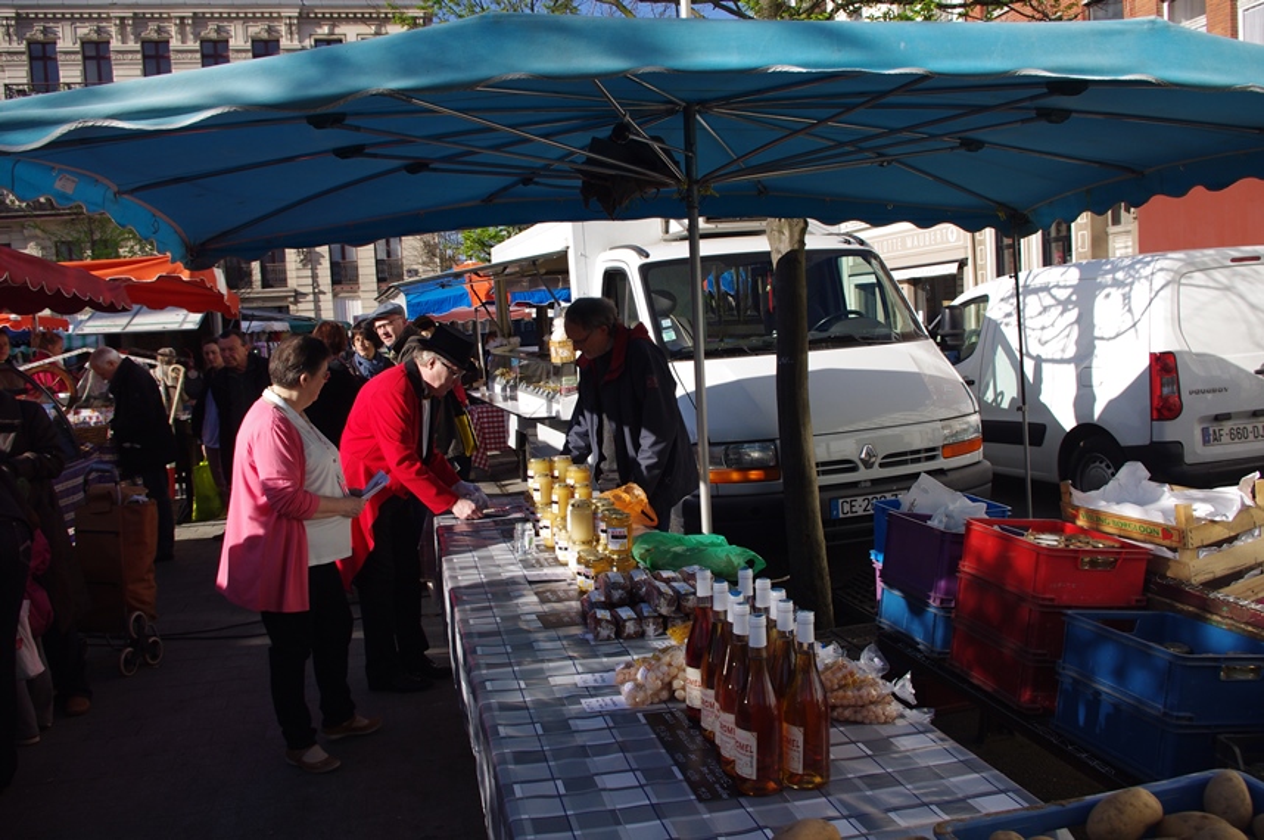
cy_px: 420
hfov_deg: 62.0
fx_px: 1052
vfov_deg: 43.5
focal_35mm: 30
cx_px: 632
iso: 200
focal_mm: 20
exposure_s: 1/320
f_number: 8
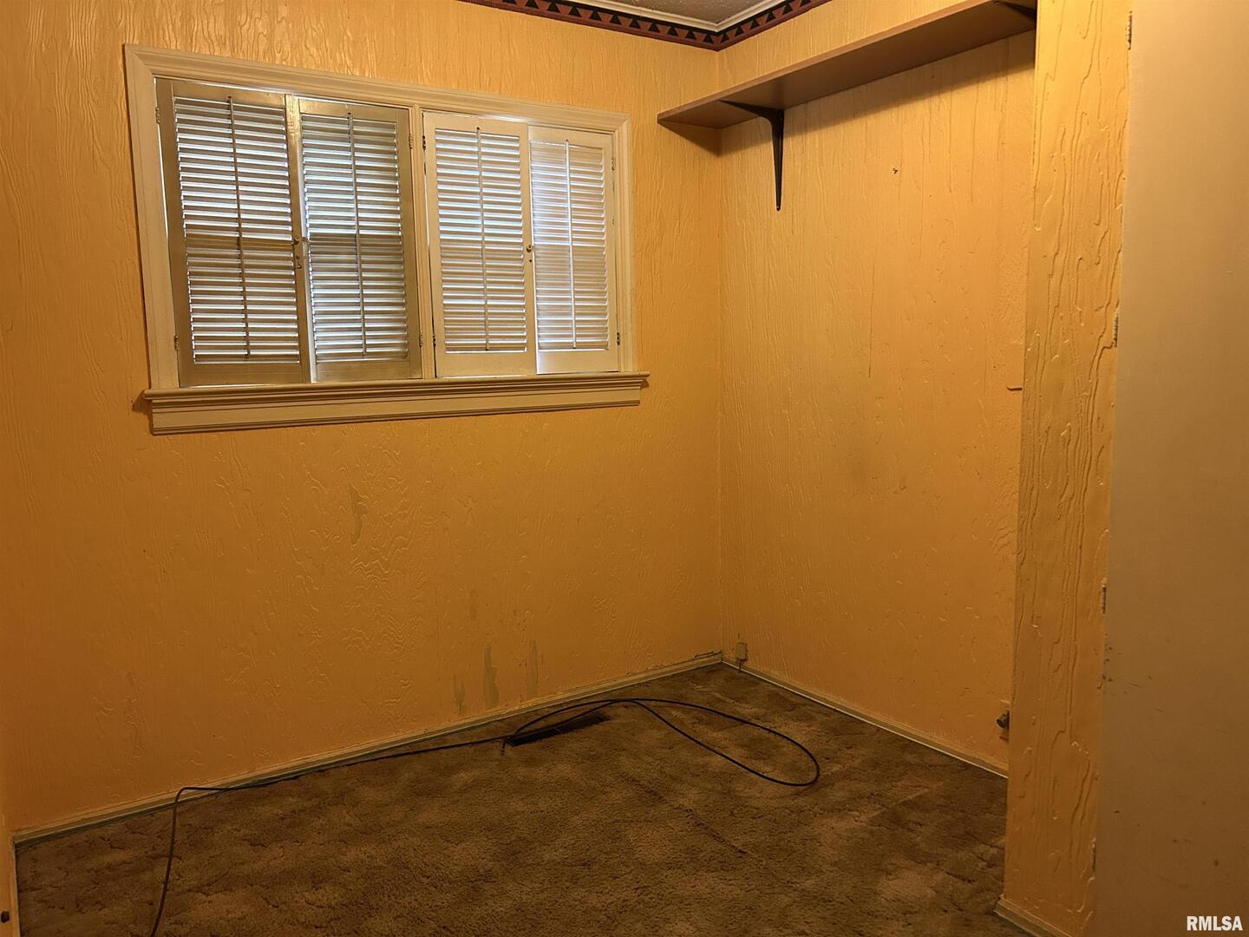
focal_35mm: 26
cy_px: 468
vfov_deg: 53.1
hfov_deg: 67.3
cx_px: 624
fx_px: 938
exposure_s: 1/40
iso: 500
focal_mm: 5.7
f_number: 1.5
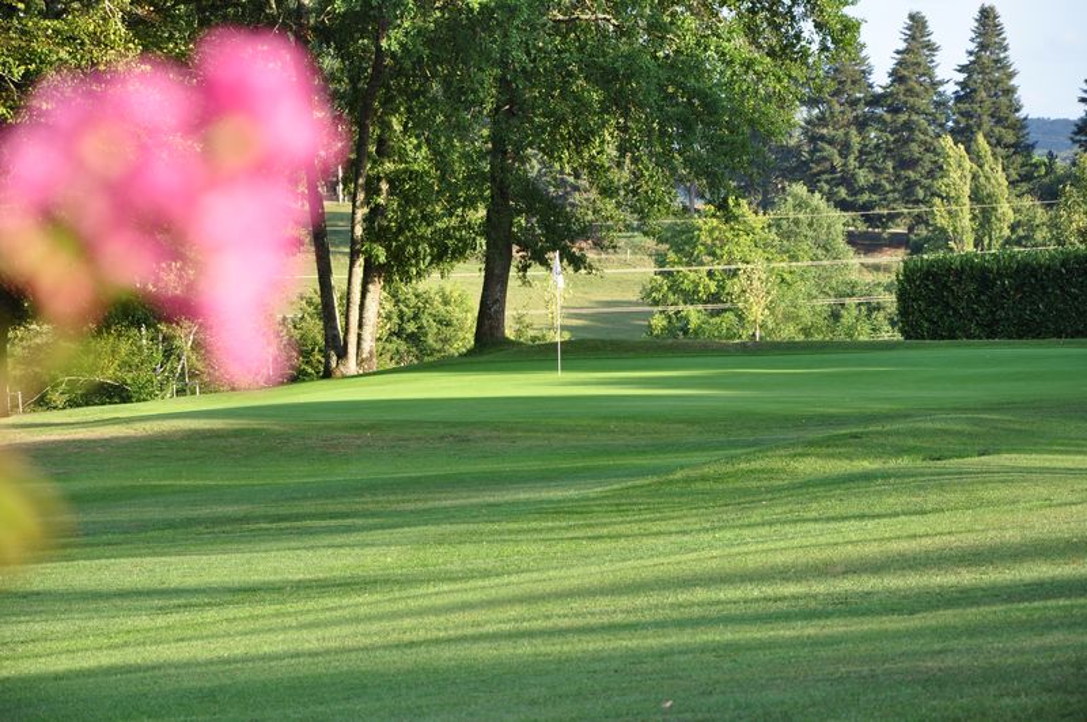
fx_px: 4749
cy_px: 361
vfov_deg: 8.7
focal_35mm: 158
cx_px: 544
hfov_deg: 13.1
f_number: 9
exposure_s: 1/100
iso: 200
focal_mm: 105
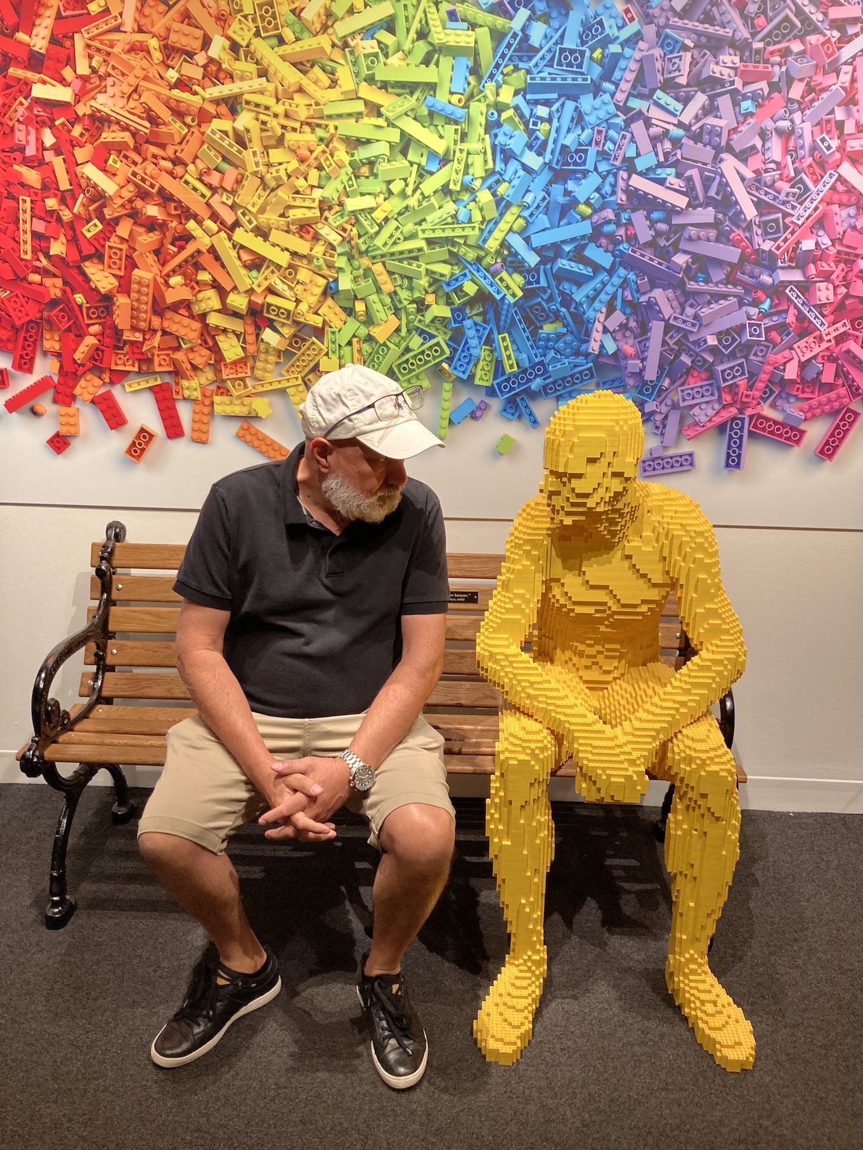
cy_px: 575
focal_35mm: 28
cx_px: 432
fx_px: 931
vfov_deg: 63.4
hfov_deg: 49.8
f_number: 1.8
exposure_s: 1/60
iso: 64
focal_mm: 3.99
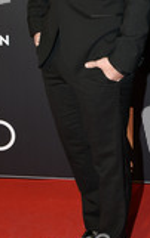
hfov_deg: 13.0
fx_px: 659
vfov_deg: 20.3
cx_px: 83
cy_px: 47
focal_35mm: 101
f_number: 6.3
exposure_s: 1/100
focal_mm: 40
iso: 800
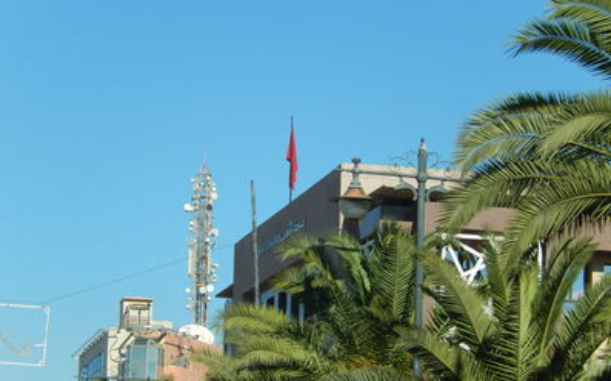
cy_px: 204
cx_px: 305
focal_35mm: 143
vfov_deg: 9.2
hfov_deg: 14.6
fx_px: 2381
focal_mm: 24.1
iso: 125
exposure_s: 1/500
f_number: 5.6
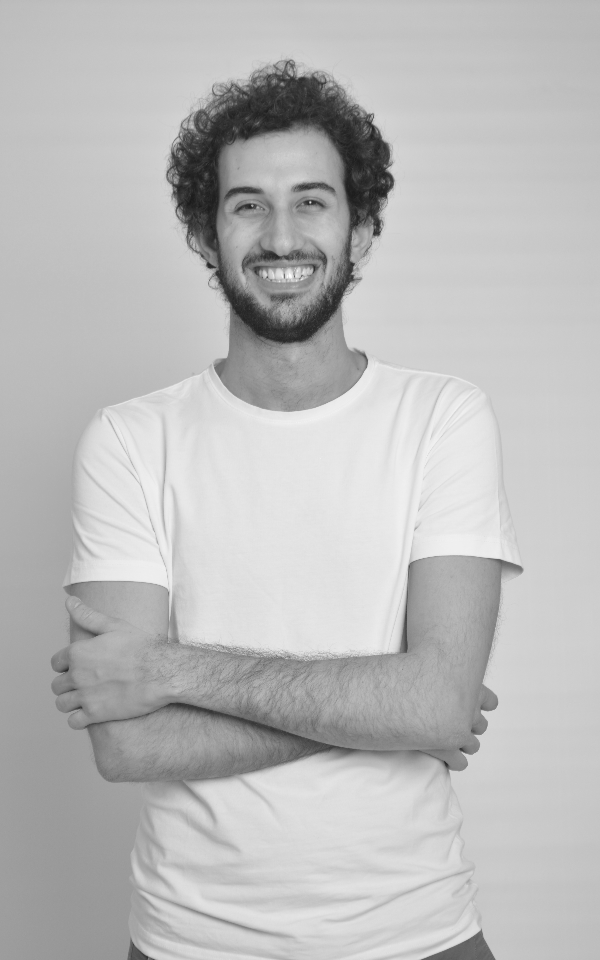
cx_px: 287
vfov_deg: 24.5
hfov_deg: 15.5
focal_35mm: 85
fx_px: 2211
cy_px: 478
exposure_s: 1/125
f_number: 7.1
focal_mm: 55
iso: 200
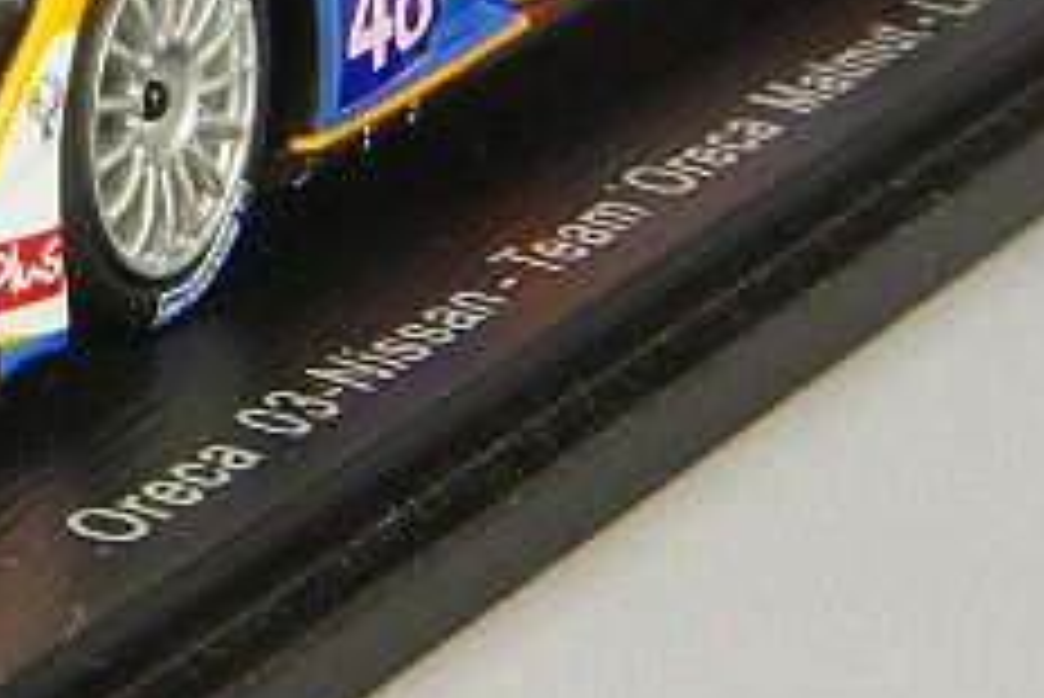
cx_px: -126
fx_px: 8966
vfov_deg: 4.4
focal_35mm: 309
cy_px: -227
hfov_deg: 6.6
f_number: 32
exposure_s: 1
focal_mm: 75
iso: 400
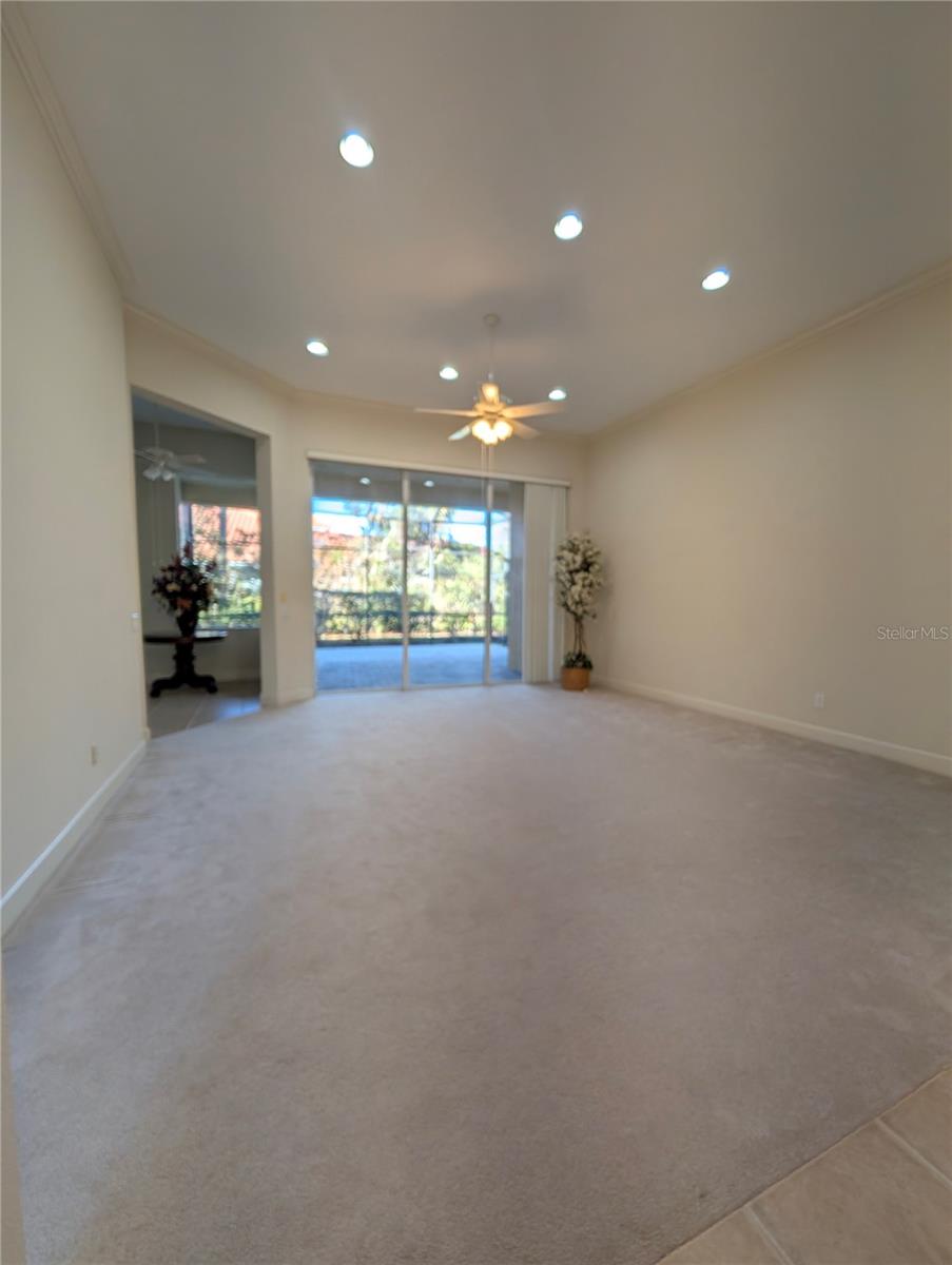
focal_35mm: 12
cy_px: 632
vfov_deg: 110.5
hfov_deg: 94.6
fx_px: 439
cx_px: 476
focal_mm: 2.02
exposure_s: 1/197
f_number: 1.7
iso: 54
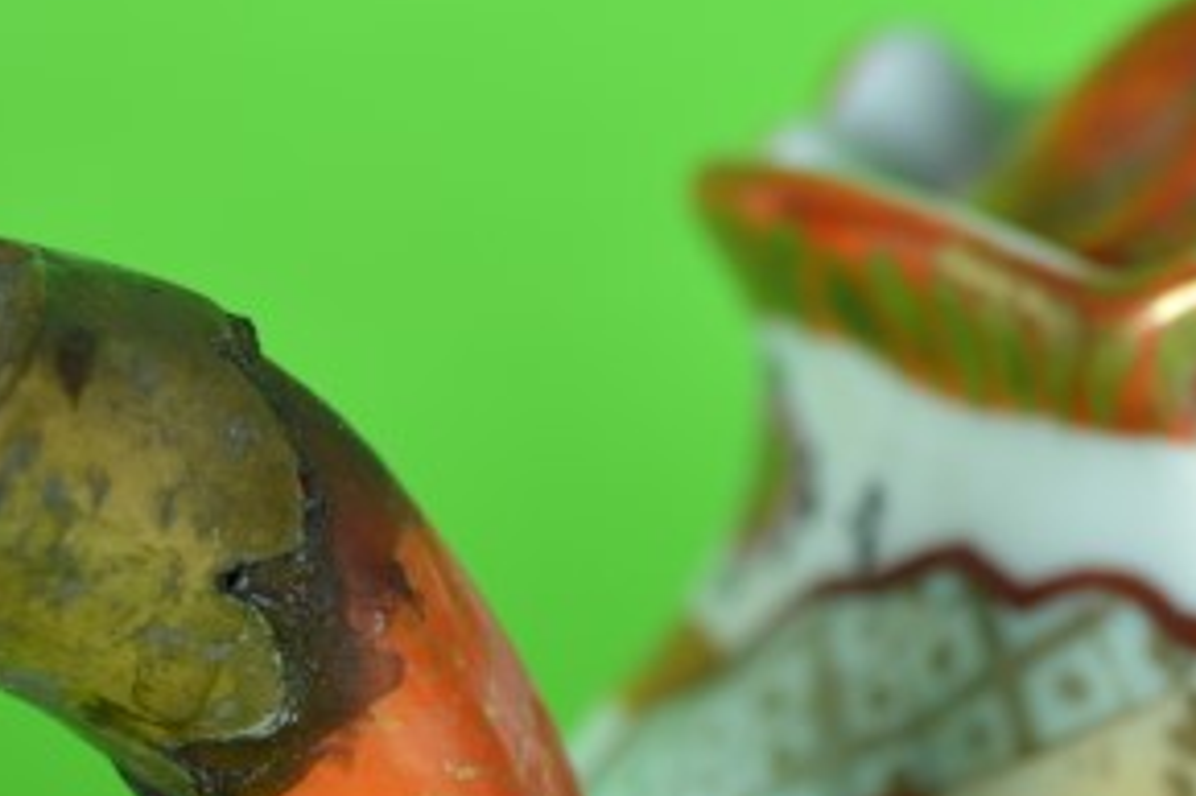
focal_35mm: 149
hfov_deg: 13.8
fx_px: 4947
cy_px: 573
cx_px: 845
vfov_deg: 9.2
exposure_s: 1/125
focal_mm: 32
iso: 100
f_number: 6.3
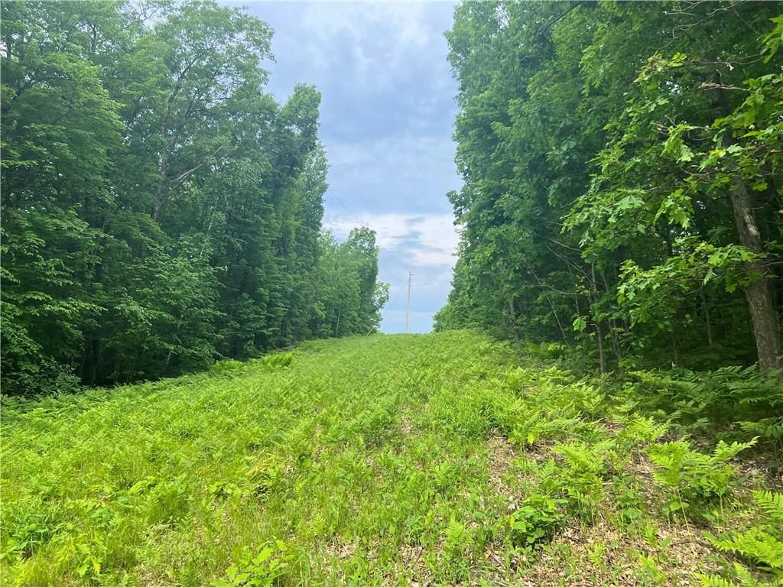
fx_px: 588
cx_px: 392
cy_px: 294
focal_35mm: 26
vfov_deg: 53.1
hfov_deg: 67.3
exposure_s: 1/1395
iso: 50
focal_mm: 5.7
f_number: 1.5
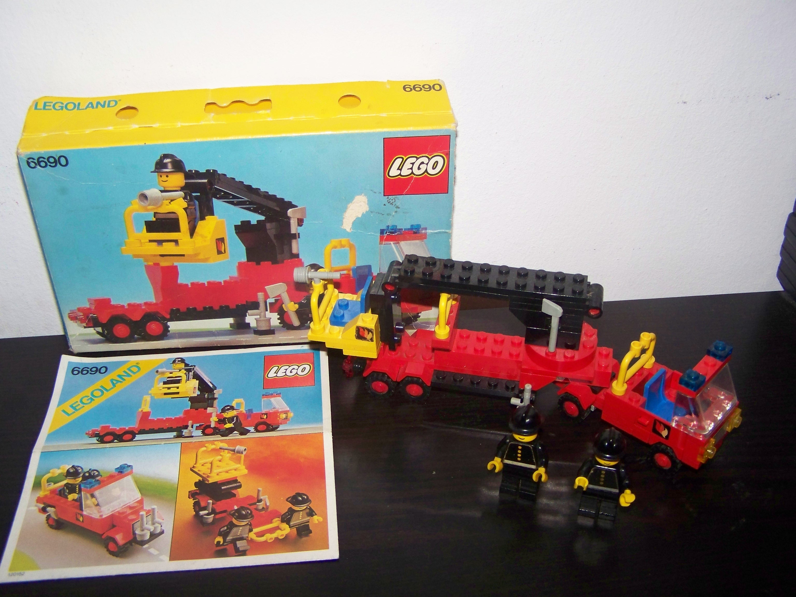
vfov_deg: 37.7
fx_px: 874
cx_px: 398
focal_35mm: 38
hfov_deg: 49.0
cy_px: 298
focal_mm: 6.3
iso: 200
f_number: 2.8
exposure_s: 1/30
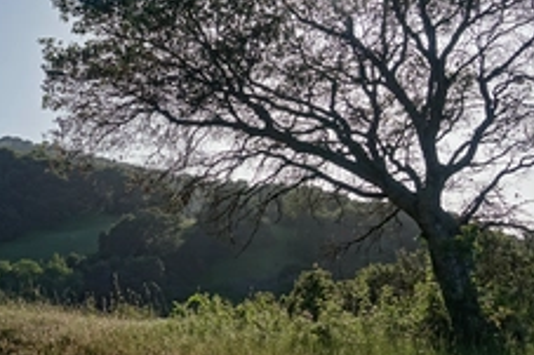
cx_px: 59
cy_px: 89
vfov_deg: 18.8
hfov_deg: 27.2
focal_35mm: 72
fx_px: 1067
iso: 125
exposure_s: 1/160
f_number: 4
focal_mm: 12.48
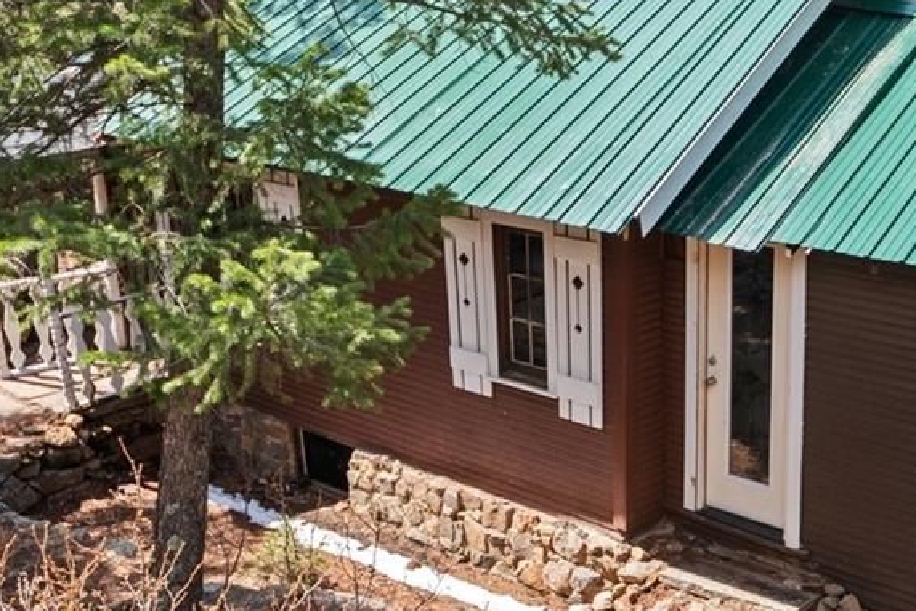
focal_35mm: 56
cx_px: 735
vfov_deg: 24.2
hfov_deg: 34.5
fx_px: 1425
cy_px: 301
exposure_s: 1/160
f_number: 7.1
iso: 400
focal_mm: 20
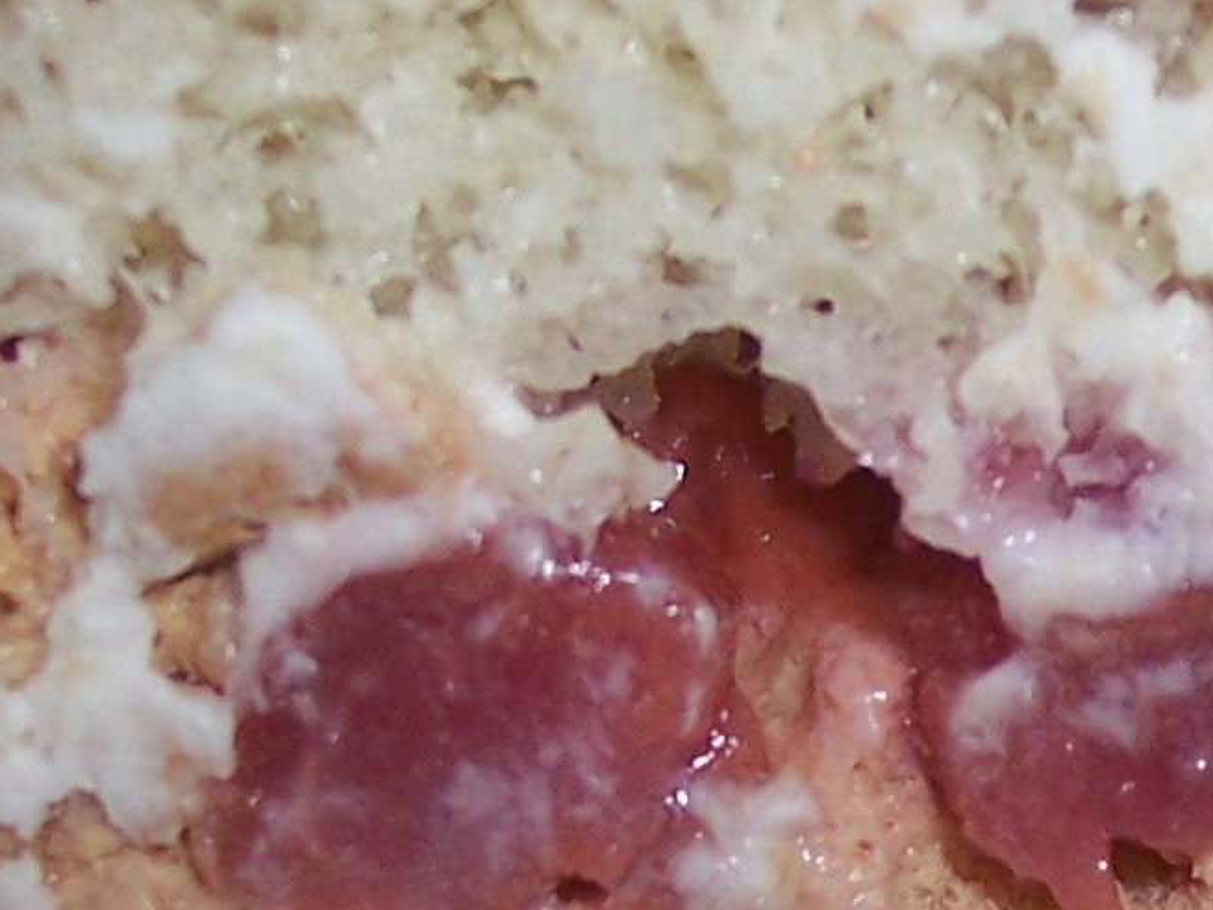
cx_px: 1172
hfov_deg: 11.5
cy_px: 853
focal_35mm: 170
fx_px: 5956
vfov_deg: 8.7
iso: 100
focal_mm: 8
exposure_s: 1/60
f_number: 2.8
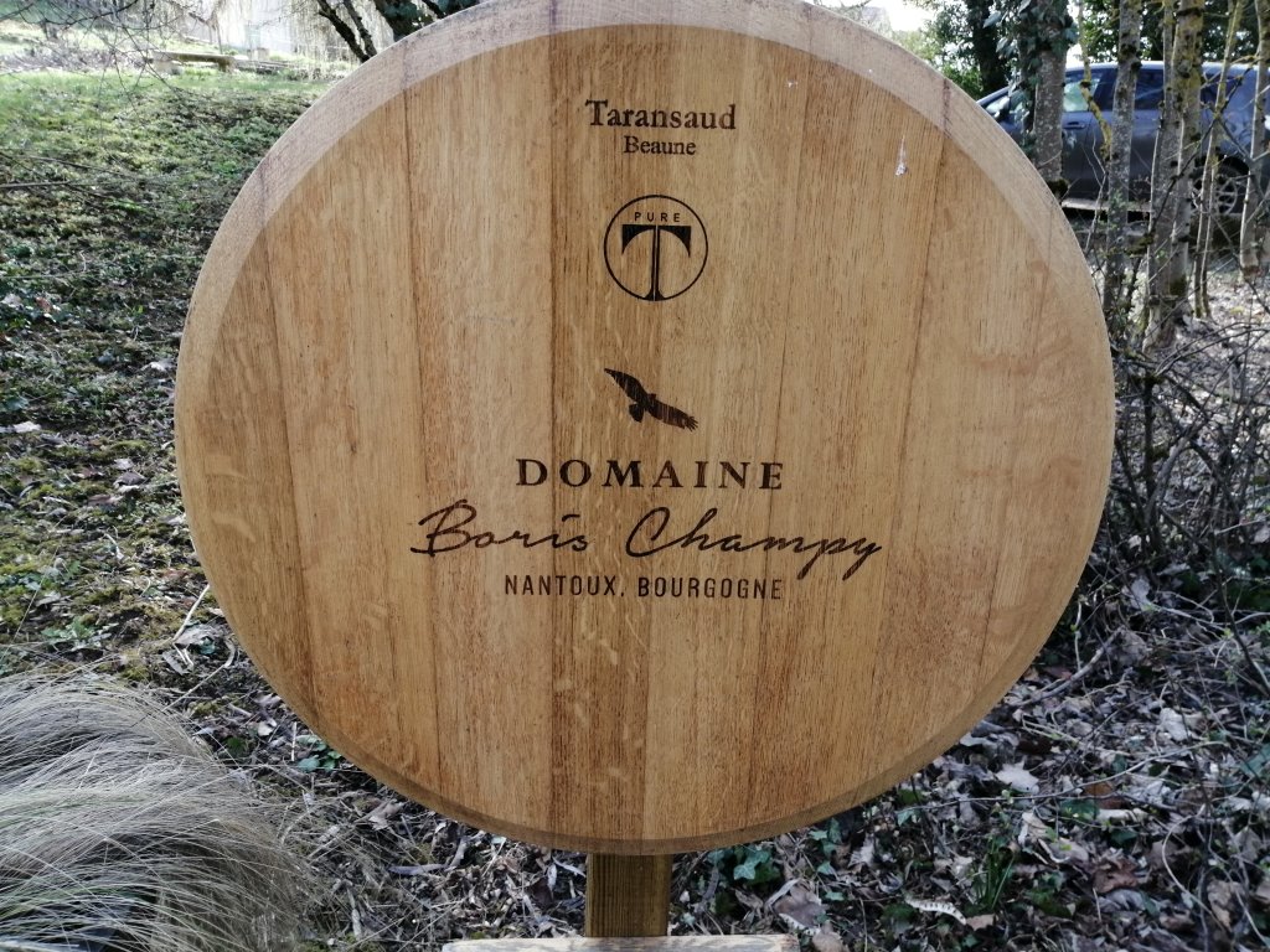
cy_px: 476
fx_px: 954
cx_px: 635
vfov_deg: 53.1
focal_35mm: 26
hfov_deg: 67.3
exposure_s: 1/185
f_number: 1.8
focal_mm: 3.62
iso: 50
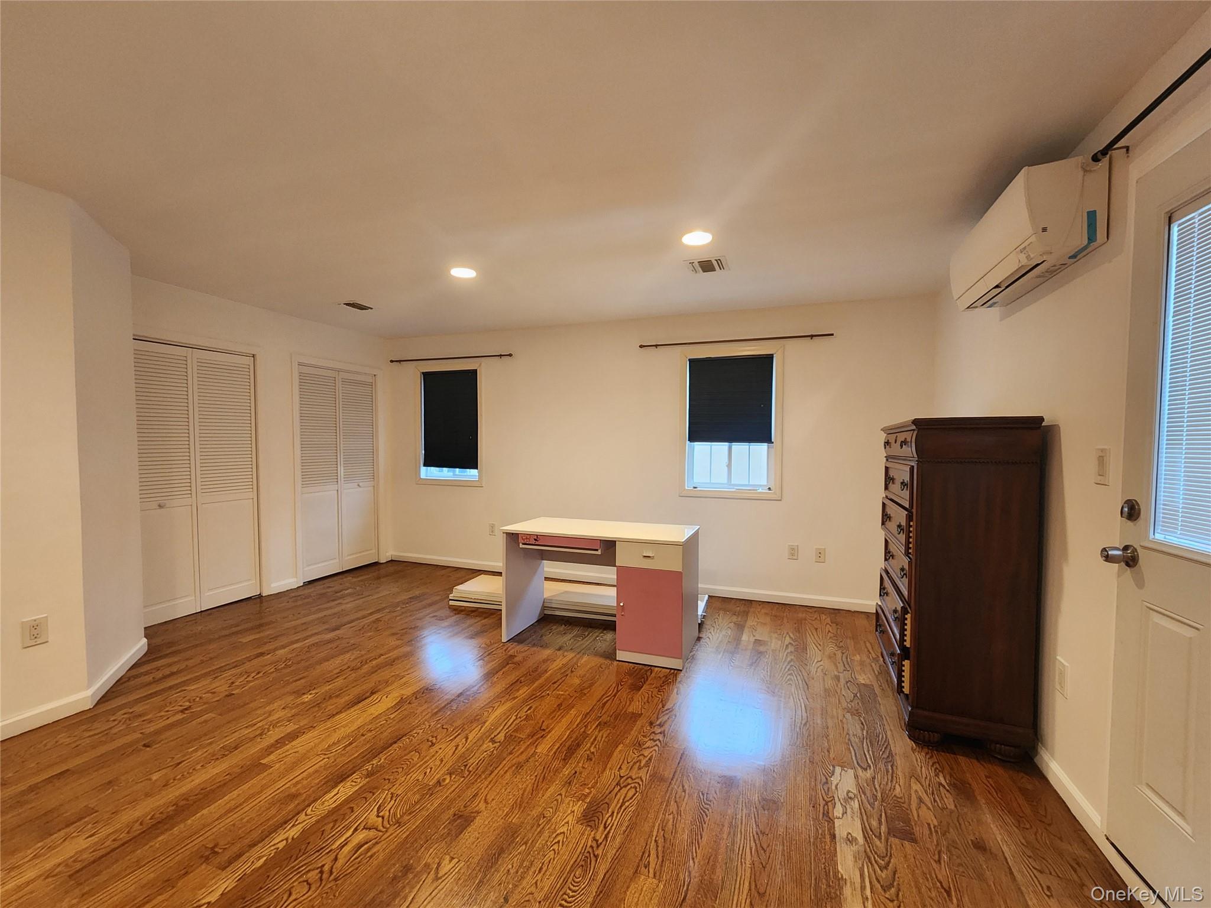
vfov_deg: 89.9
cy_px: 454
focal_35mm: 13
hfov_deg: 106.2
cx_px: 606
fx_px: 455
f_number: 2.2
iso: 400
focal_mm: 2.2
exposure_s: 1/40
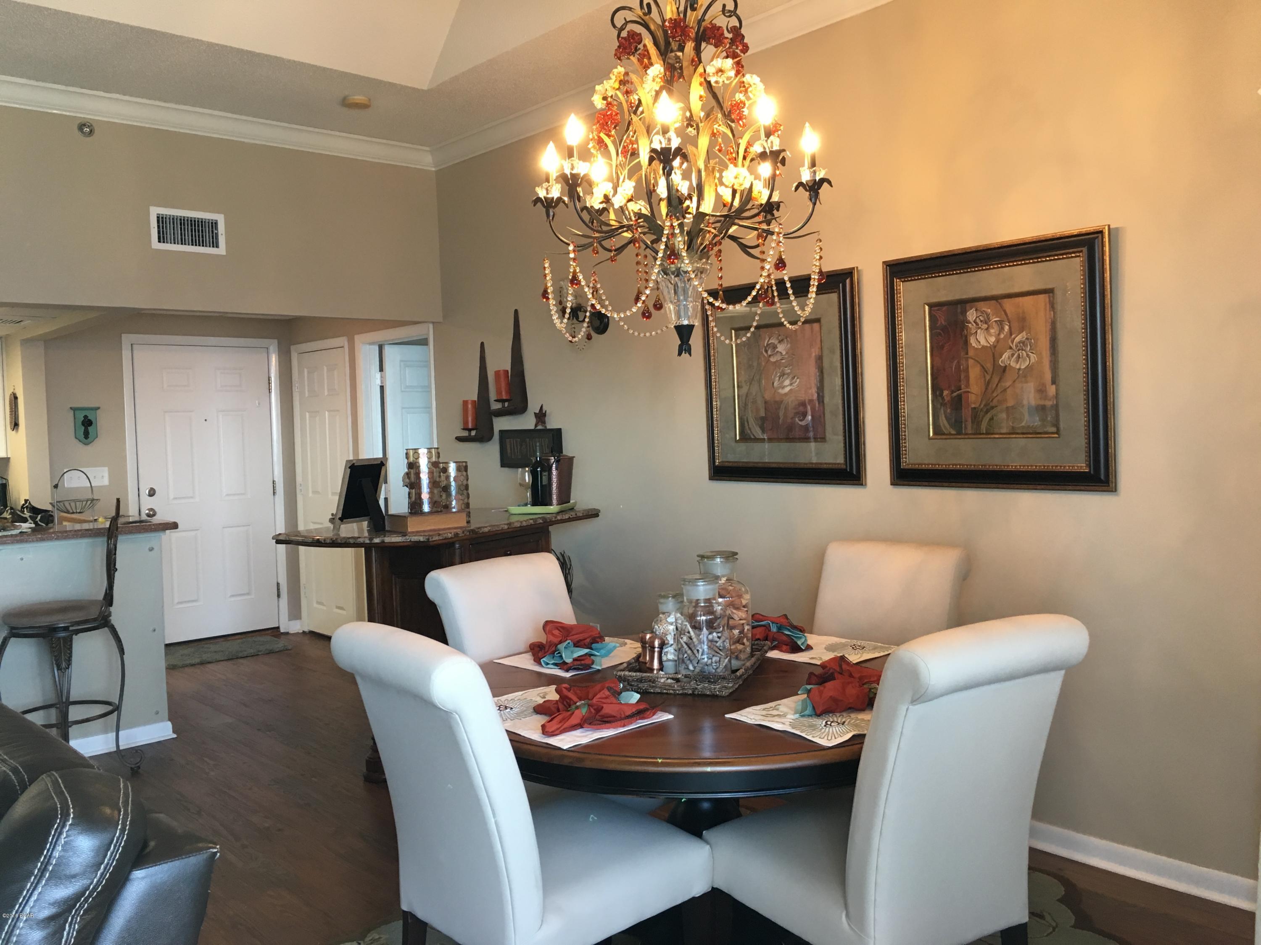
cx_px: 630
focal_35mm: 29
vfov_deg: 48.2
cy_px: 472
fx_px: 1056
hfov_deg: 61.7
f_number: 2.2
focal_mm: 4.15
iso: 100
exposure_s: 1/30
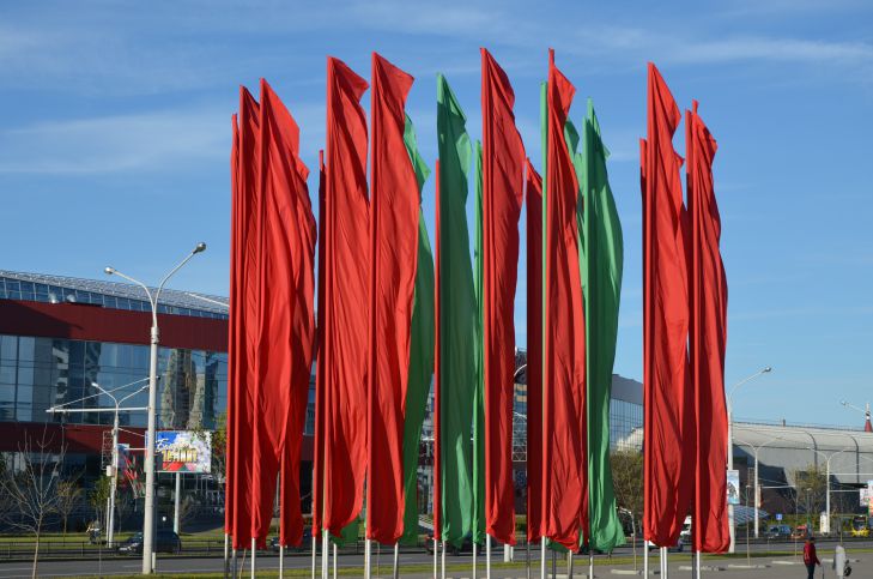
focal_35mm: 68
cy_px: 290
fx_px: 1634
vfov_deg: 20.1
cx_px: 436
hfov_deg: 29.9
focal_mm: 45
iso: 100
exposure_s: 1/250
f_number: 8
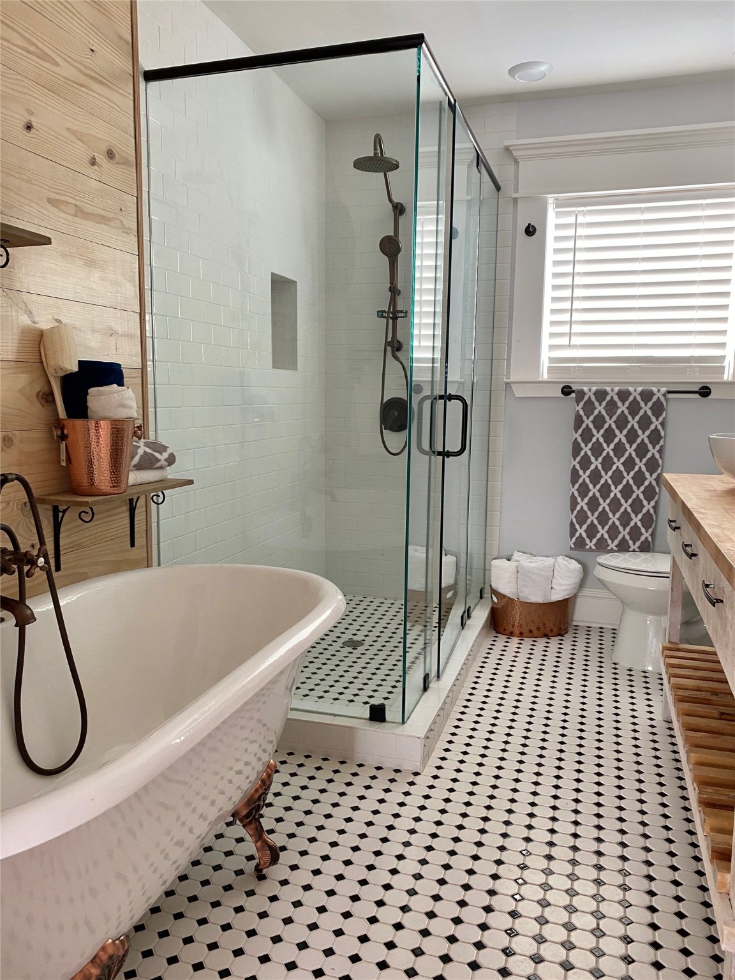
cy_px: 490
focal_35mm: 26
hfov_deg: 53.1
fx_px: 736
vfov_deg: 67.3
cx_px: 368
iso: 125
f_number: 1.8
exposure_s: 1/76
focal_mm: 4.25
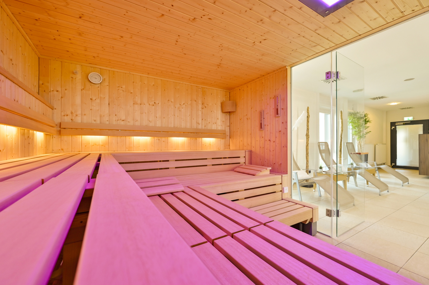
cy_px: 142
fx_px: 167
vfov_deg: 81.1
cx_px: 214
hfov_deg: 104.3
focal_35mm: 14
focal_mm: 14
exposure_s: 1/25
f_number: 6.3
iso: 400
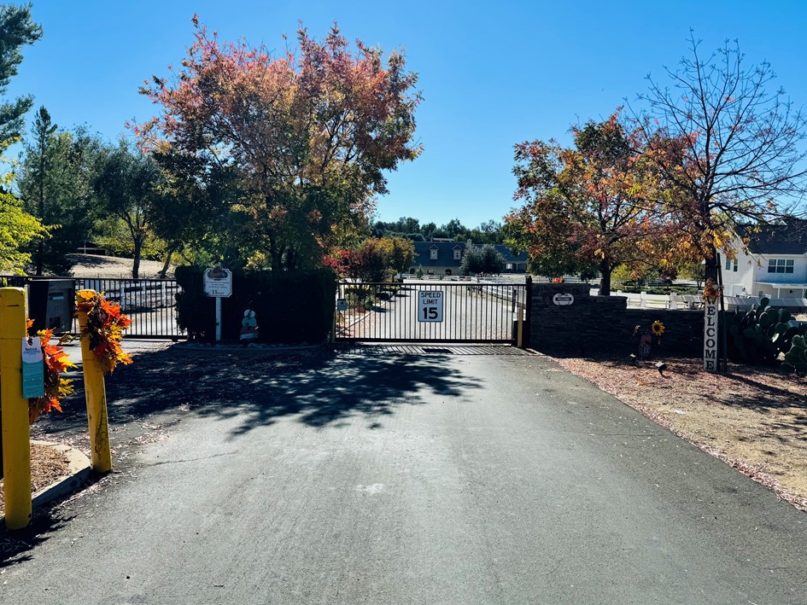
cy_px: 300
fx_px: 606
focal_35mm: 26
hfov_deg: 67.3
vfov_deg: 53.1
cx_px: 412
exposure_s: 1/5814
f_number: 1.78
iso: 80
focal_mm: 6.76
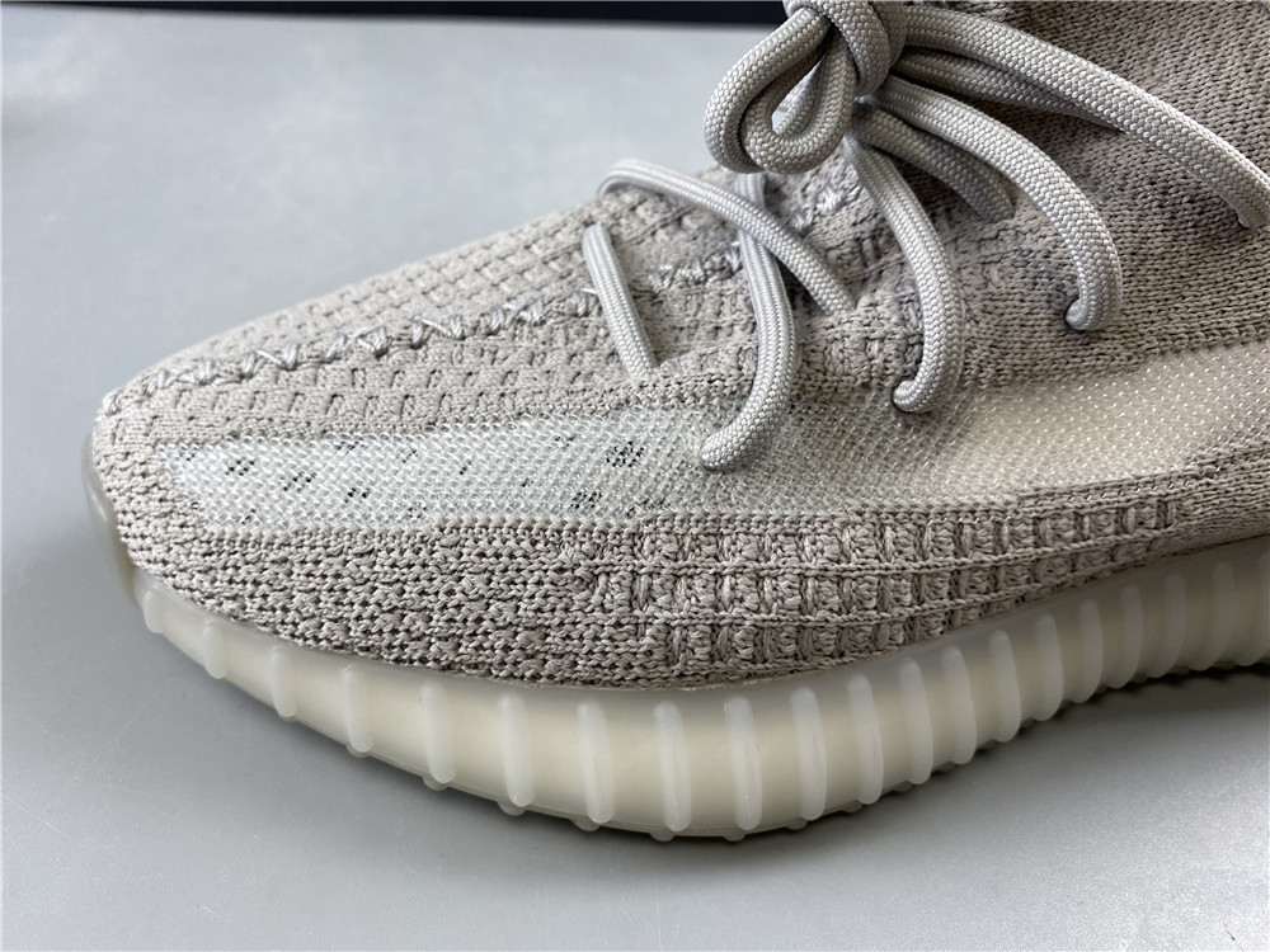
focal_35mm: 26
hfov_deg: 67.3
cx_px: 635
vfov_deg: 53.1
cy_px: 476
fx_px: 954
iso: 50
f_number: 1.8
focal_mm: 4.25
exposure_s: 1/100
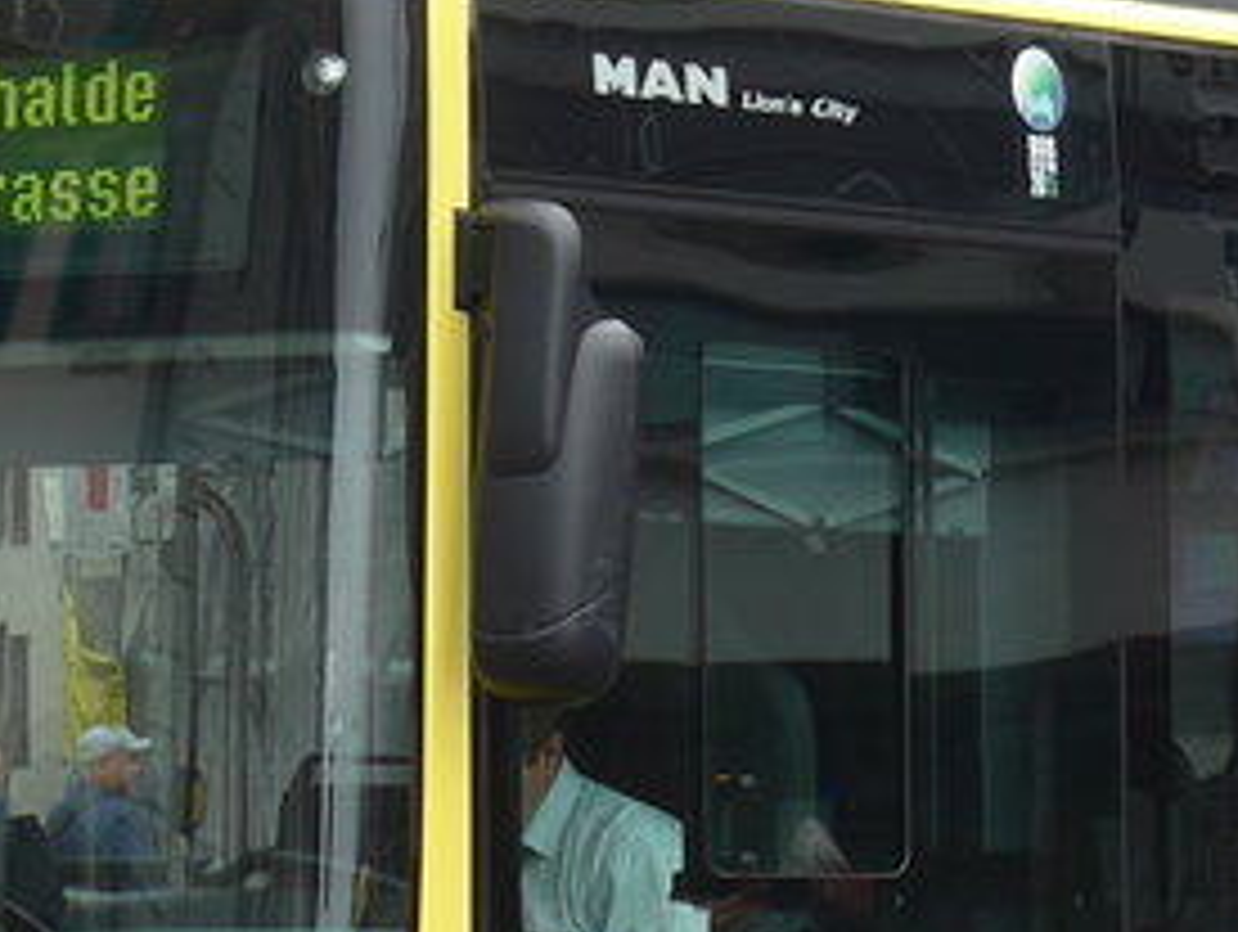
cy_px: 63
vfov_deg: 5.8
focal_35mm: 257
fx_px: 9203
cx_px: 1324
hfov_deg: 7.7
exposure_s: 1/250
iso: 80
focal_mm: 12
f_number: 3.5
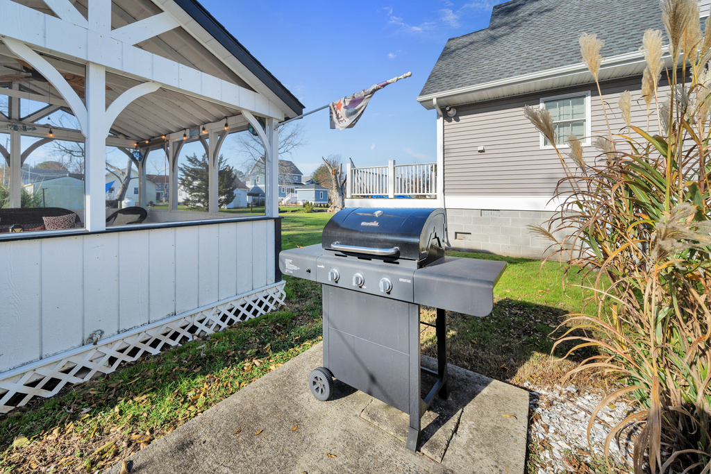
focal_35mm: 13
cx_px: 356
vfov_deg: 85.4
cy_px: 237
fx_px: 257
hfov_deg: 108.3
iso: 320
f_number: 8
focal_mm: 13
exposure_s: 1/2000
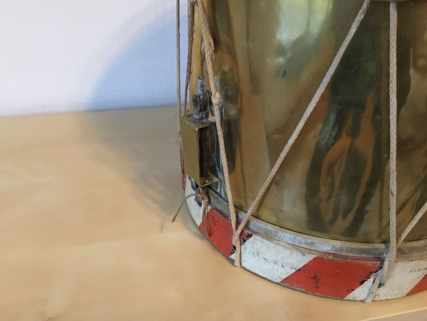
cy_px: 163
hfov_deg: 56.8
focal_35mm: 32
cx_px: 211
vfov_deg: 44.2
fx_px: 395
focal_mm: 3.3
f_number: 2.4
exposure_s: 1/17
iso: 400
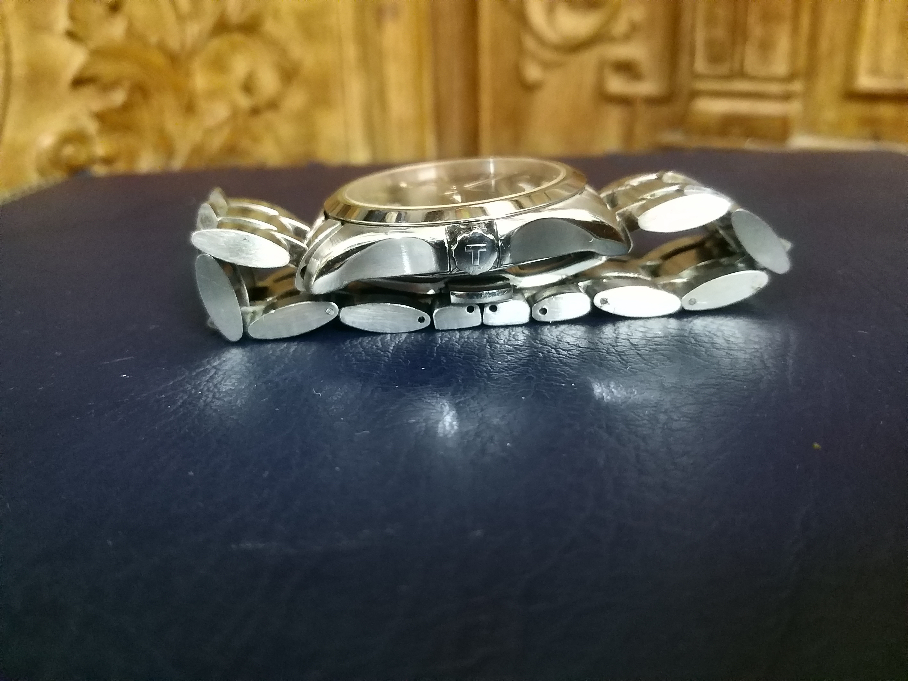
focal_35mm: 27
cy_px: 340
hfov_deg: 65.3
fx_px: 708
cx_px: 454
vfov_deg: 51.4
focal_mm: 3.93
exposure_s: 1/17
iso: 640
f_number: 1.7
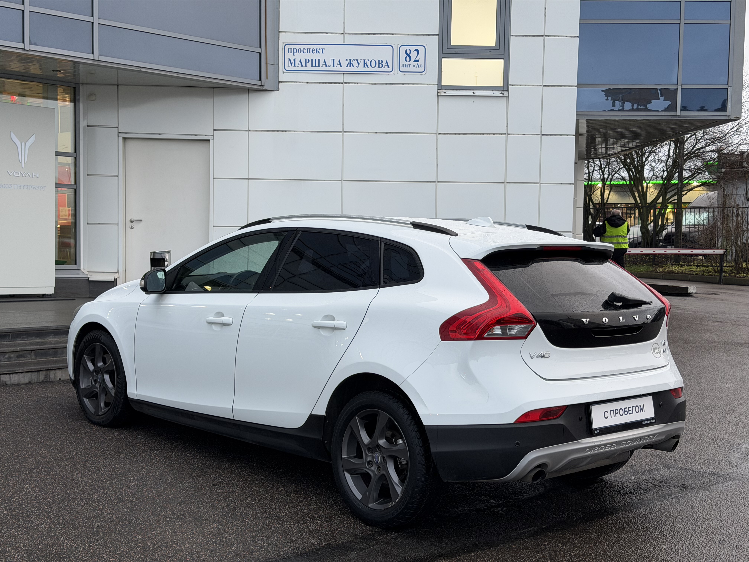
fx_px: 1039
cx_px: 374
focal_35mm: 48
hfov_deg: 39.7
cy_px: 281
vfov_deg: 30.3
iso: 80
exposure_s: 1/50
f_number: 1.78
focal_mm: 6.76
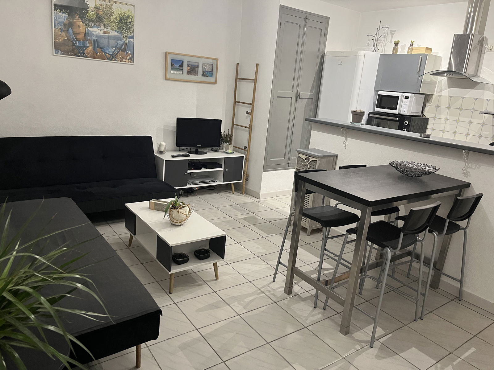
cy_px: 185
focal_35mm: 26
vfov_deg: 53.1
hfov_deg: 67.3
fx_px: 371
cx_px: 247
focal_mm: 5.1
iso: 400
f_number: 1.6
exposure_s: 1/50
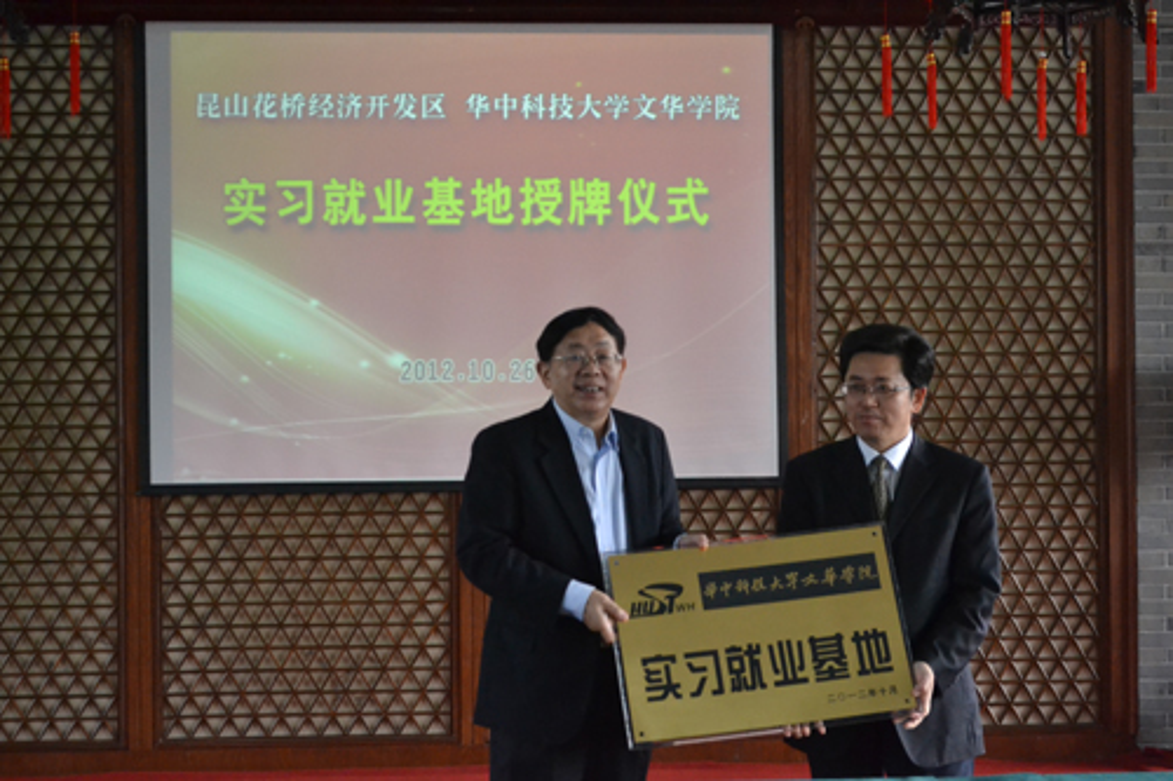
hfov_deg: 29.3
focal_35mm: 69
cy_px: 390
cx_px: 586
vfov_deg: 19.7
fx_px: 2247
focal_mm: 46
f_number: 5.3
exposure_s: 1/160
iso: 3200
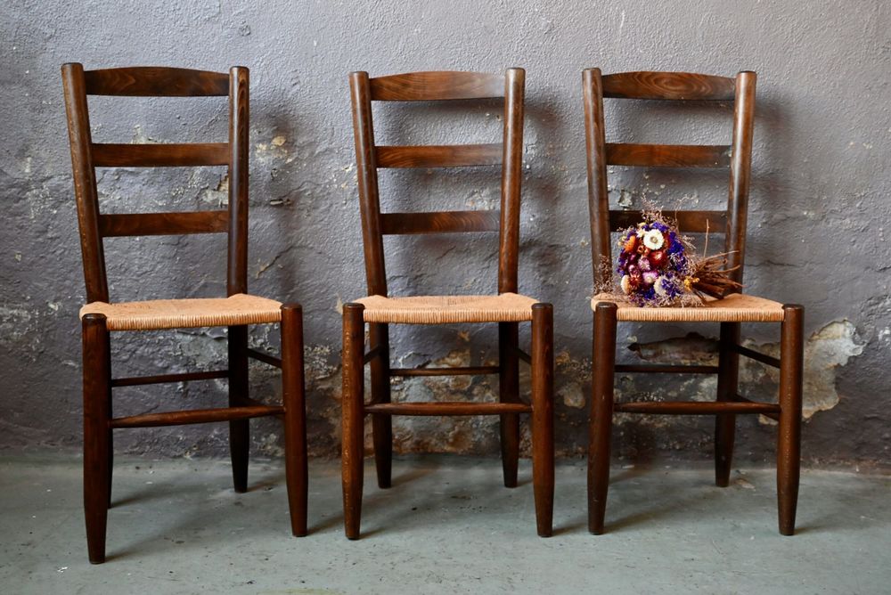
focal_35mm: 43
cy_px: 298
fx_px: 1065
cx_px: 446
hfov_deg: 45.4
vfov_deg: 31.2
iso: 1100
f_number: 4
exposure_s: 1/50
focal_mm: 43
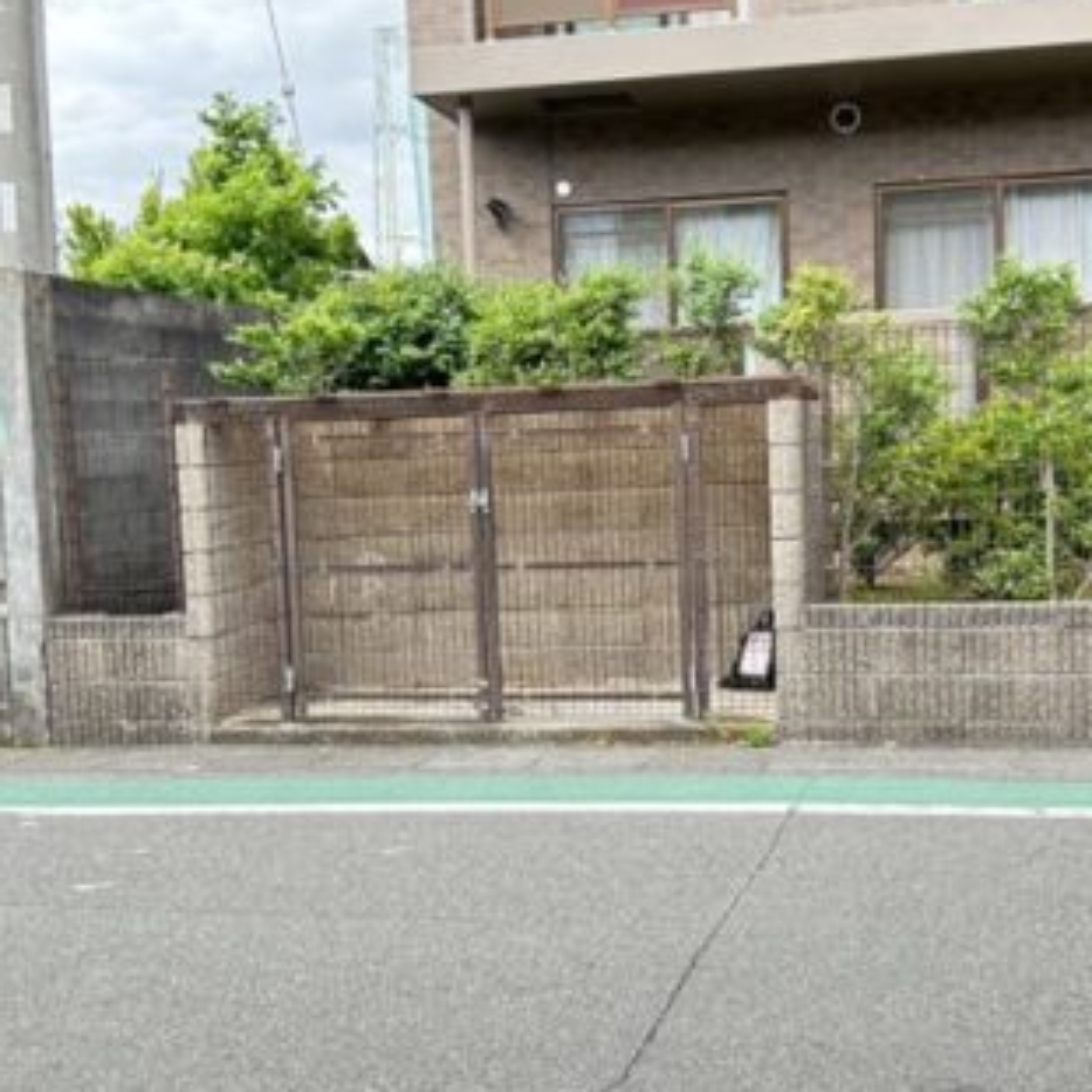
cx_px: 593
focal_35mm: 37
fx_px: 1321
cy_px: 581
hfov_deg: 44.9
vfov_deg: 44.9
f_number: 1.5
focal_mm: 5.7
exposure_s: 1/70
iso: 125
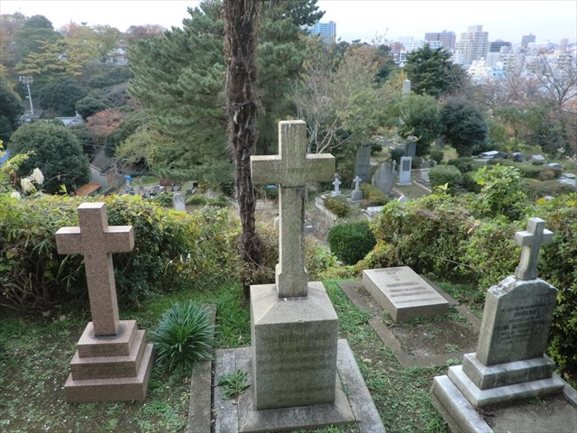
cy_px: 216
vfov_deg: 53.1
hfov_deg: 67.3
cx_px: 288
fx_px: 433
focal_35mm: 26
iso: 64
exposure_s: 1/60
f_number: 2.8
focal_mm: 4.7
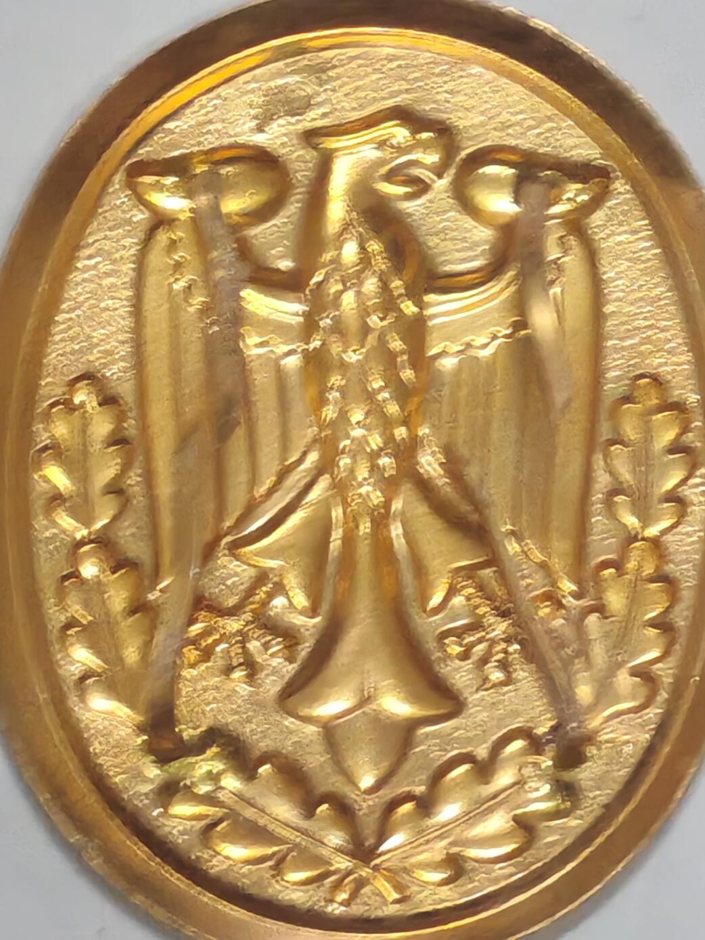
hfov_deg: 8.1
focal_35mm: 184
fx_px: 4996
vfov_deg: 10.7
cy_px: 425
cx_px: 376
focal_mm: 5.52
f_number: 1.95
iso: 640
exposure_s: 1/33
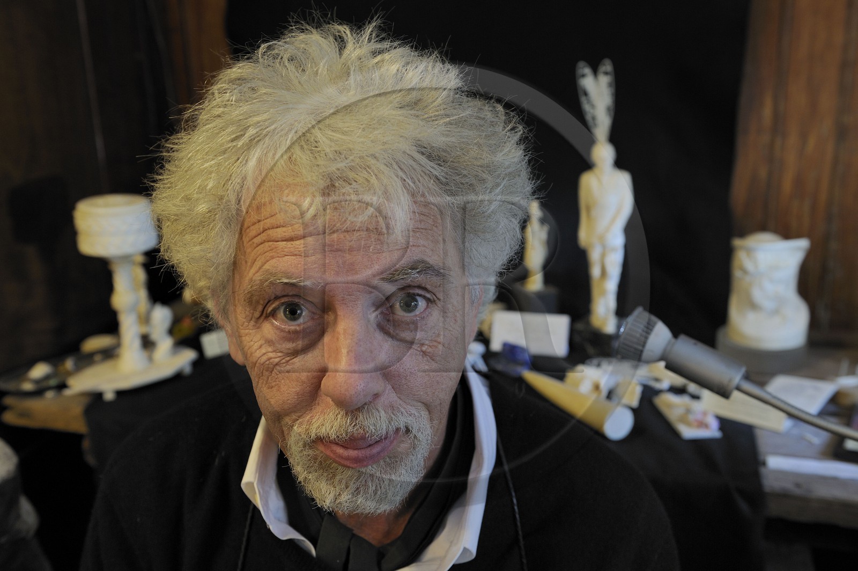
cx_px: 429
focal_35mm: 38
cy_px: 286
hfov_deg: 50.7
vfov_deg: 35.0
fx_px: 905
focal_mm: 38
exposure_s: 1/20
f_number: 4.5
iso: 800
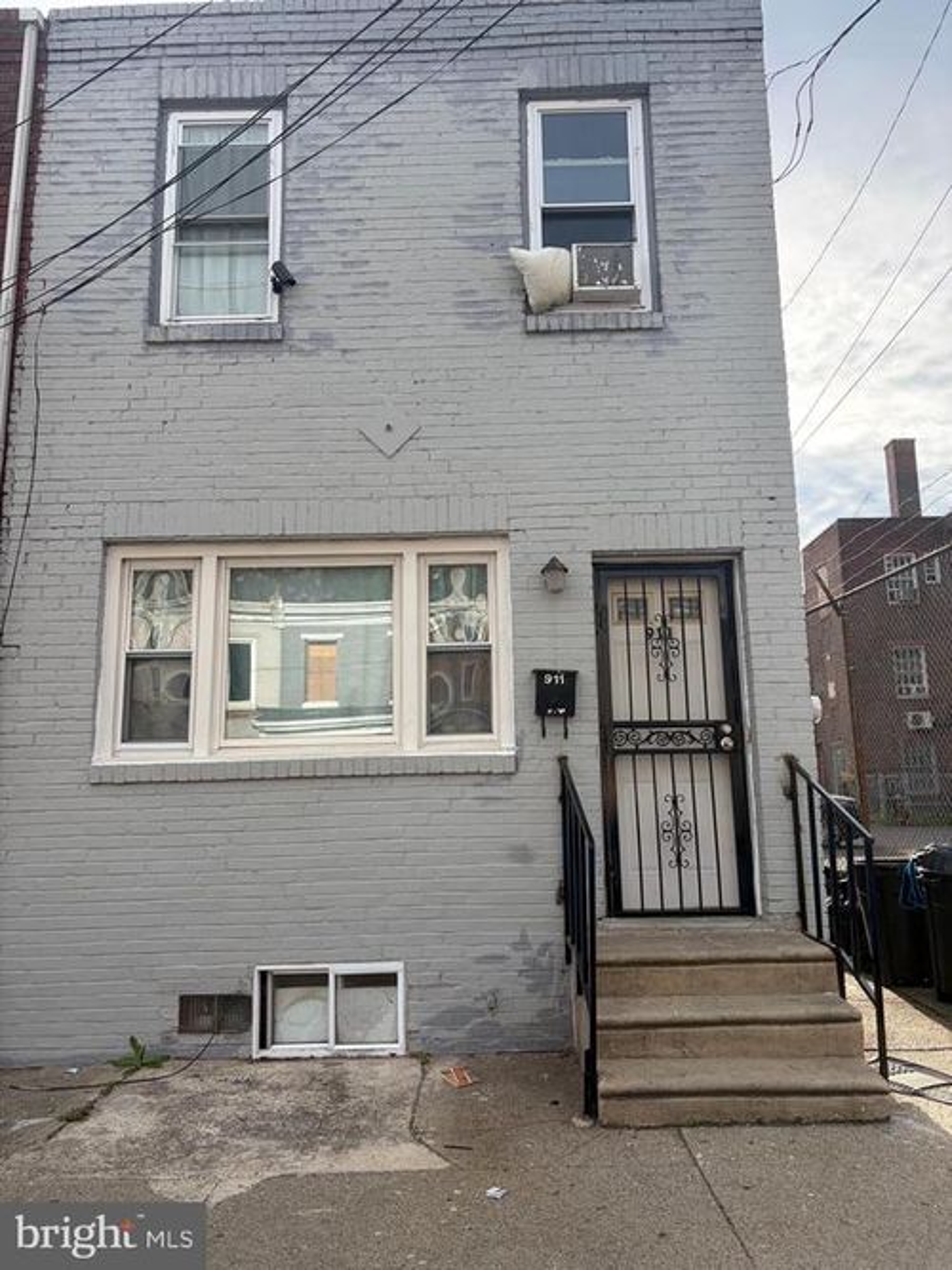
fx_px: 954
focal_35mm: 26
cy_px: 635
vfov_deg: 67.3
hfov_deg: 53.0
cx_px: 476
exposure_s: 1/1364
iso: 64
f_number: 1.6
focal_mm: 5.96
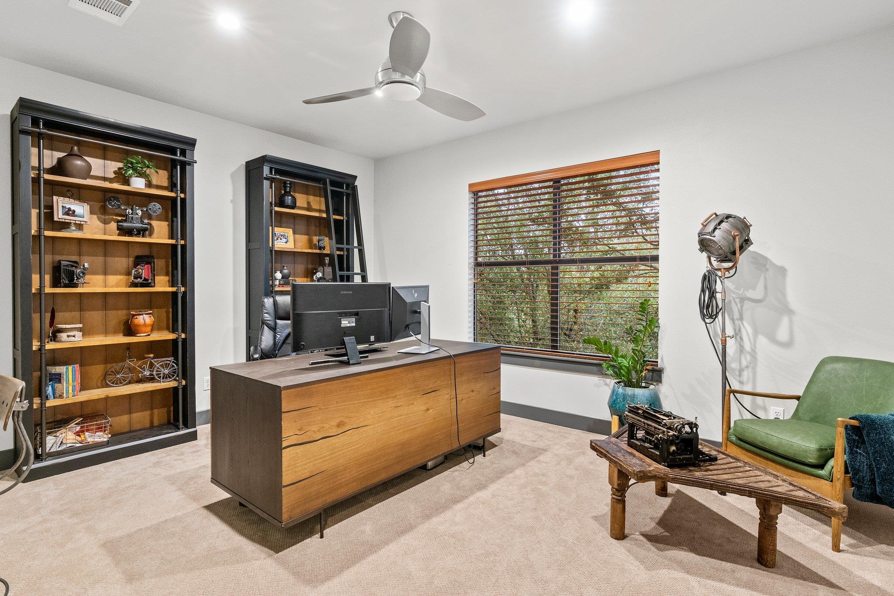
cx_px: 447
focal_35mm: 16
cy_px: 298
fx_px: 397
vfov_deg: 73.8
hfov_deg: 96.7
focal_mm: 16
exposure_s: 1/4
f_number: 8
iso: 2000
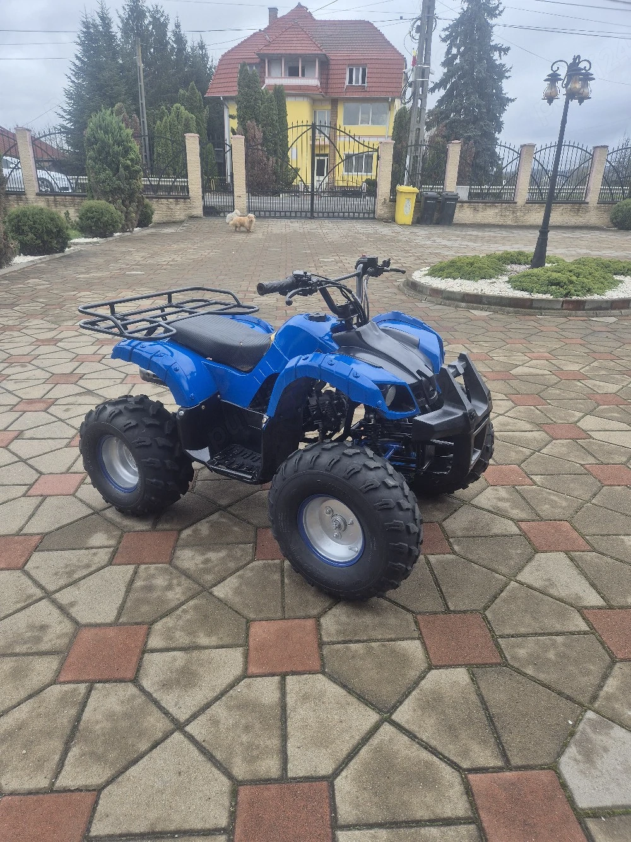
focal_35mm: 23
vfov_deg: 73.9
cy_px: 421
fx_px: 559
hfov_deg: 58.9
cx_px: 316
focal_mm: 5.4
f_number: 1.8
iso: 25
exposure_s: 1/385
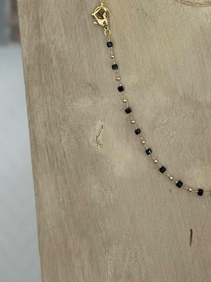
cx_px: 196
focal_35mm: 111
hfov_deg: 13.2
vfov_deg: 17.5
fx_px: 902
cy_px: 40
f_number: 1.78
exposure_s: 1/197
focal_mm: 6.86
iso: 80
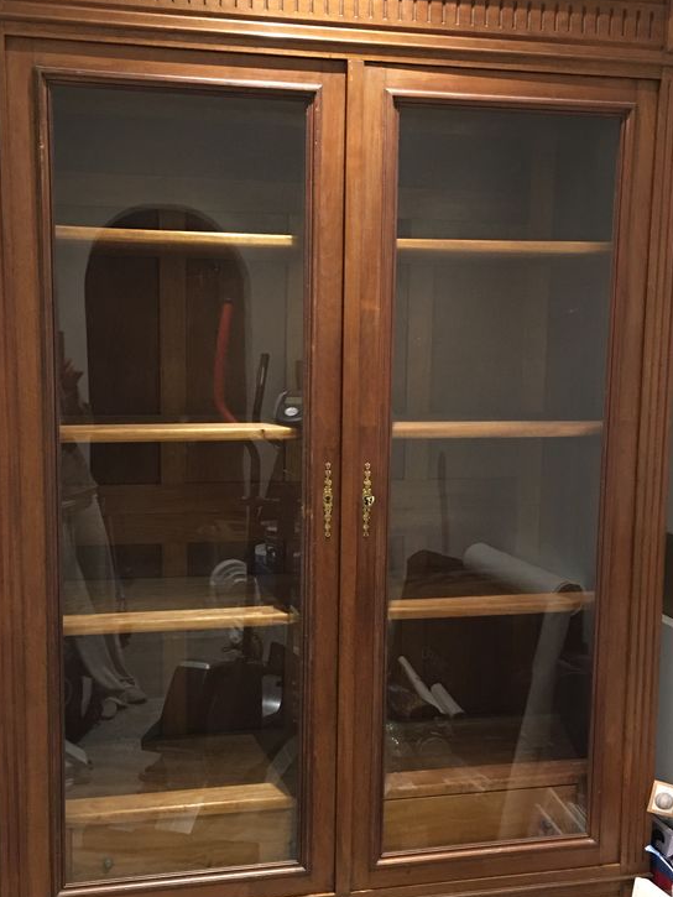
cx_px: 292
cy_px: 481
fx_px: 1037
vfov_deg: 46.8
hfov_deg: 35.9
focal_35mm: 40
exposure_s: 1/8
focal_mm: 4.15
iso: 125
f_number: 2.2
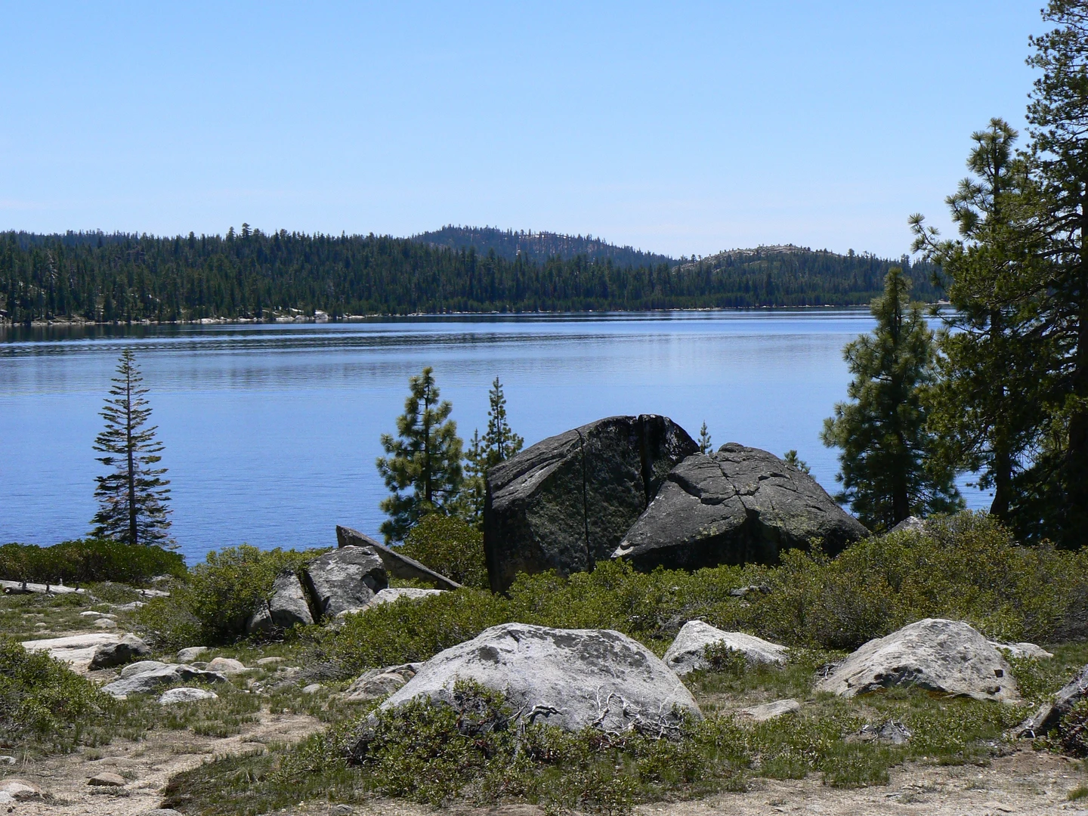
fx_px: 2420
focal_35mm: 77
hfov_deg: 25.3
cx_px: 544
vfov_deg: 19.1
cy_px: 408
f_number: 5.6
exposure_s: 1/400
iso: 80
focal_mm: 12.9
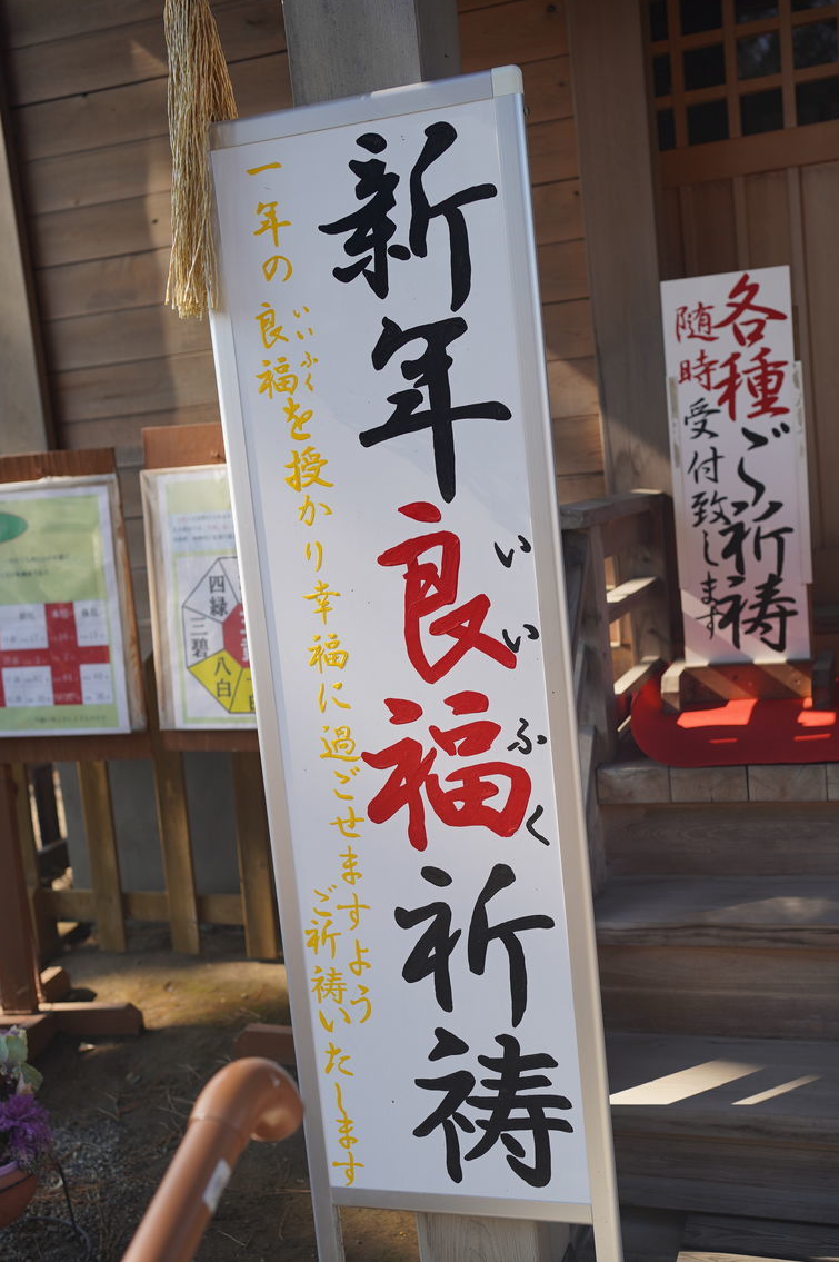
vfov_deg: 51.9
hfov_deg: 35.9
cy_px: 654
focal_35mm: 37
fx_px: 1295
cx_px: 435
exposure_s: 1/400
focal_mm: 35
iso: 100
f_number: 3.5
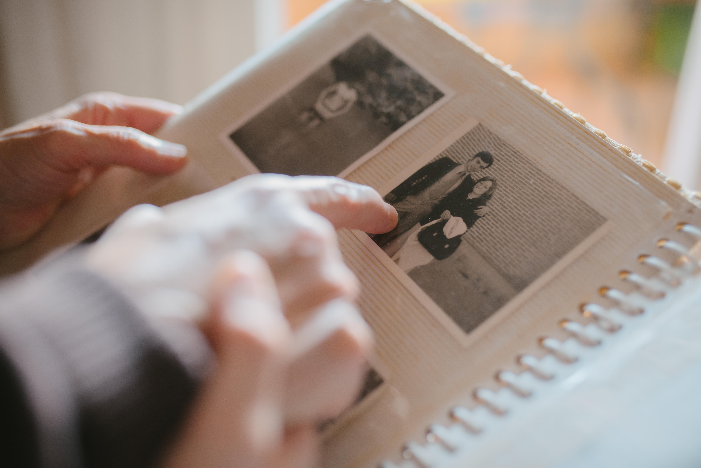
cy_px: 234
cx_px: 350
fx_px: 682
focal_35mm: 35
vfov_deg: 37.9
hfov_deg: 54.4
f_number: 1.8
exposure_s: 1/125
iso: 640
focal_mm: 35
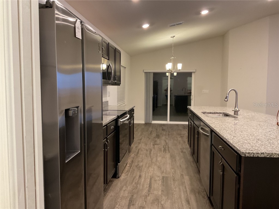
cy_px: 104
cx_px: 140
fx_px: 234
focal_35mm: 29
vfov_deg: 48.2
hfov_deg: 61.7
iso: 160
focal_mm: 3
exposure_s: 1/60
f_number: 1.8
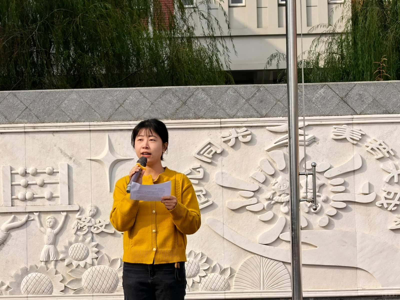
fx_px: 1329
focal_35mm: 115
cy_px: 150
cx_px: 200
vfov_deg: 12.9
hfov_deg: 17.1
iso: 50
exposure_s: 1/2212
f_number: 2.1
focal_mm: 15
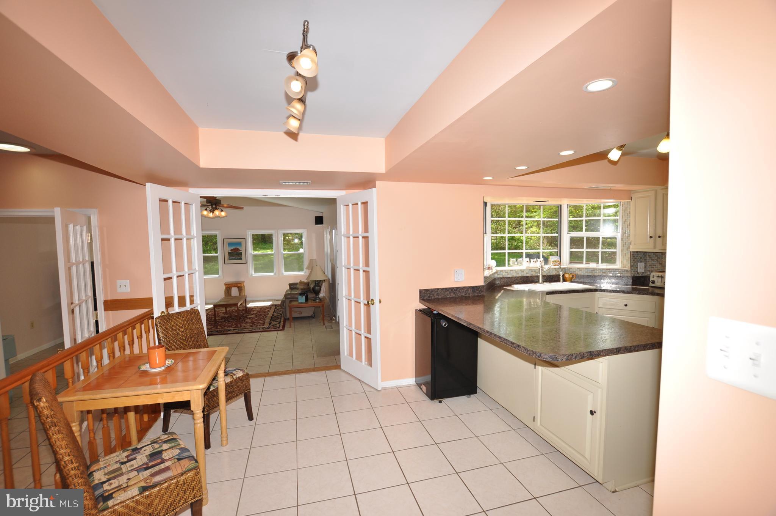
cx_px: 388
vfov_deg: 77.2
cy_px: 258
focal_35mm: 15
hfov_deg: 100.5
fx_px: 323
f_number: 5.6
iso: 320
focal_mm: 10
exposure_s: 1/125
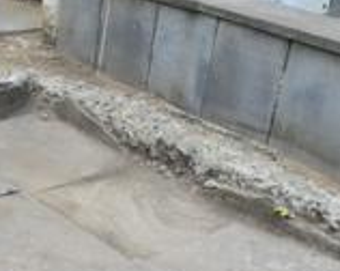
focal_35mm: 72
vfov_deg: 20.5
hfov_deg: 25.4
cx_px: 15
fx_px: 724
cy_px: 280
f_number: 5.6
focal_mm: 18
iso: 450
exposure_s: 1/40
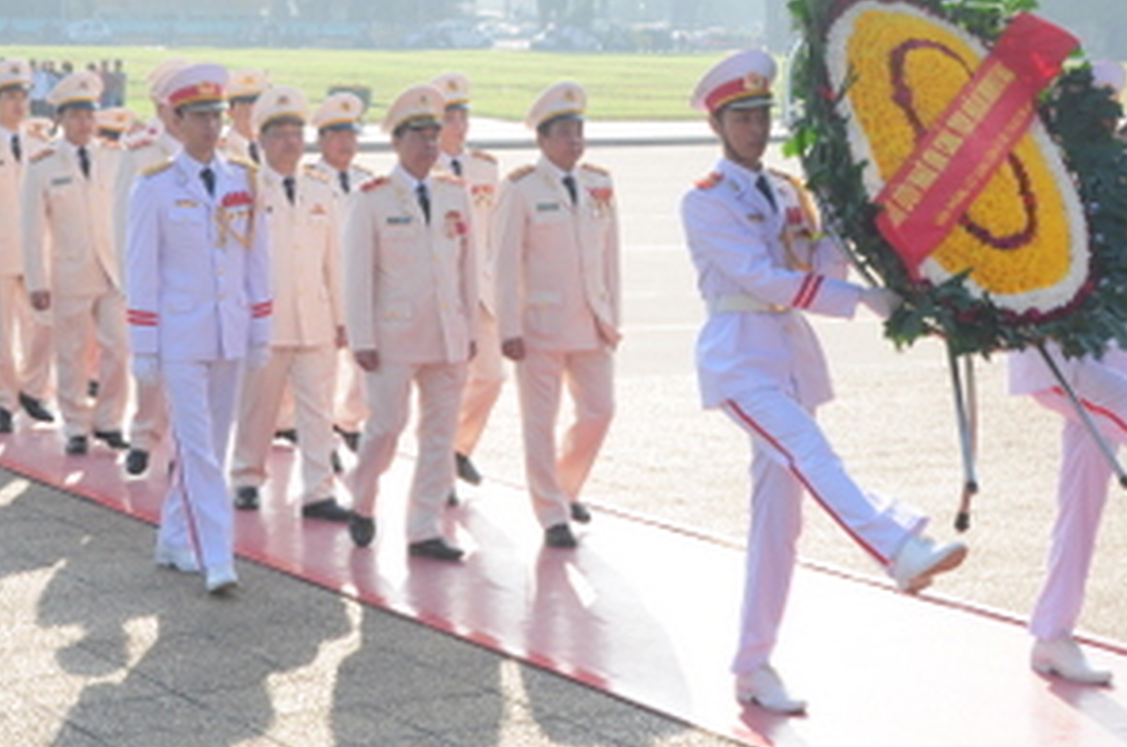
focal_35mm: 97
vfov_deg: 14.1
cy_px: 314
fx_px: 3032
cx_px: 540
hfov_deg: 21.1
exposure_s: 1/125
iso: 250
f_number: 13
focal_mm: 38
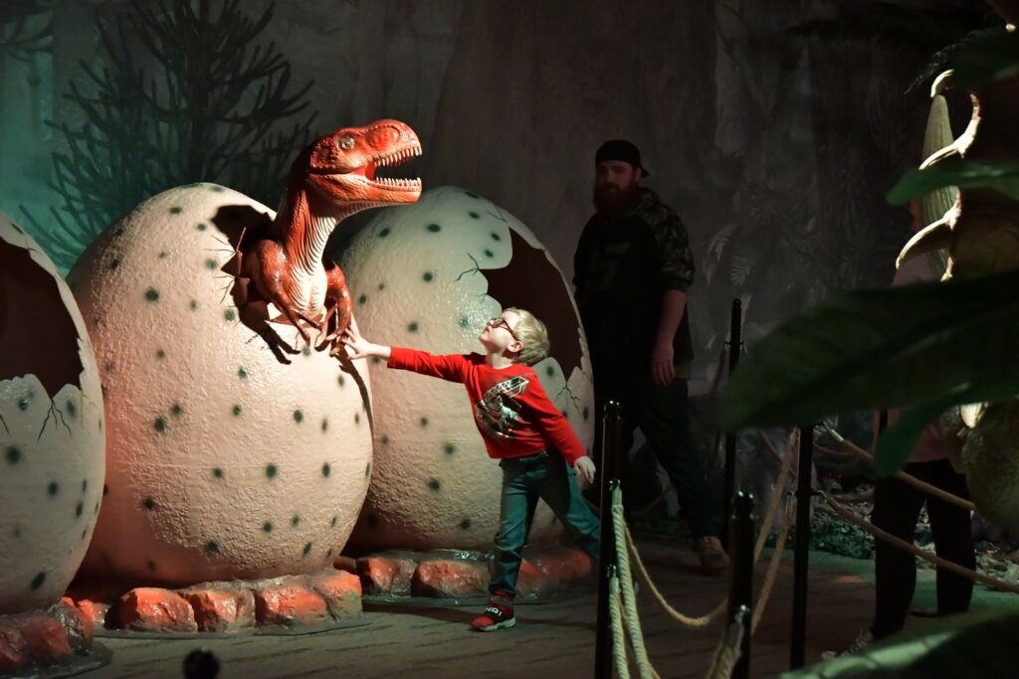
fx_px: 2972
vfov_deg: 13.0
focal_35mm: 105
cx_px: 510
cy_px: 340
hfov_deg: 19.5
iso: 6400
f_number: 7.1
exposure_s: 1/200
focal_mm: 70
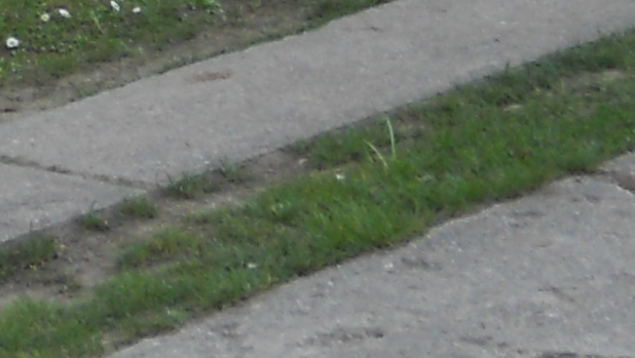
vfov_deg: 5.4
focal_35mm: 214
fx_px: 3604
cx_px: -704
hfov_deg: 9.3
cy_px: -716
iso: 80
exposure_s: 1/320
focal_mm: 5.8
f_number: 3.5
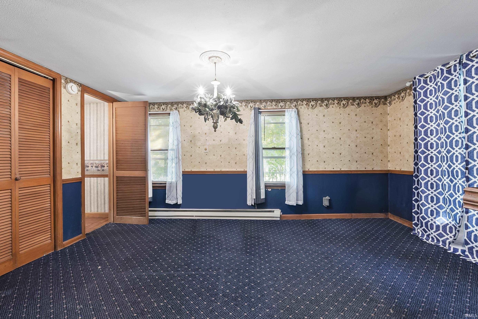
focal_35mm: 15
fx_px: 199
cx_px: 239
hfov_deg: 100.4
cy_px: 160
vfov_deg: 77.4
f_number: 8
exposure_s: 25
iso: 100
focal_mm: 10
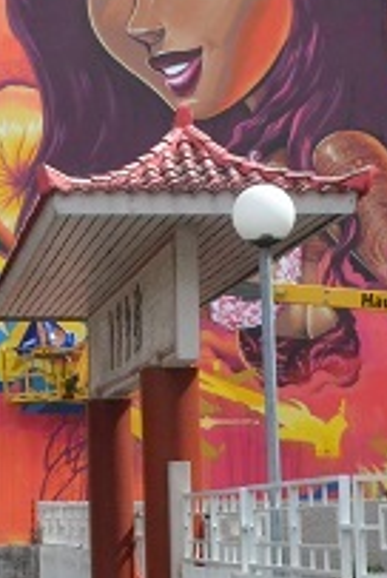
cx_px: -171
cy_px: 202
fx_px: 2459
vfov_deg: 13.4
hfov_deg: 8.8
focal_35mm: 153
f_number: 18
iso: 2500
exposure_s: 1/1250
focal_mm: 32
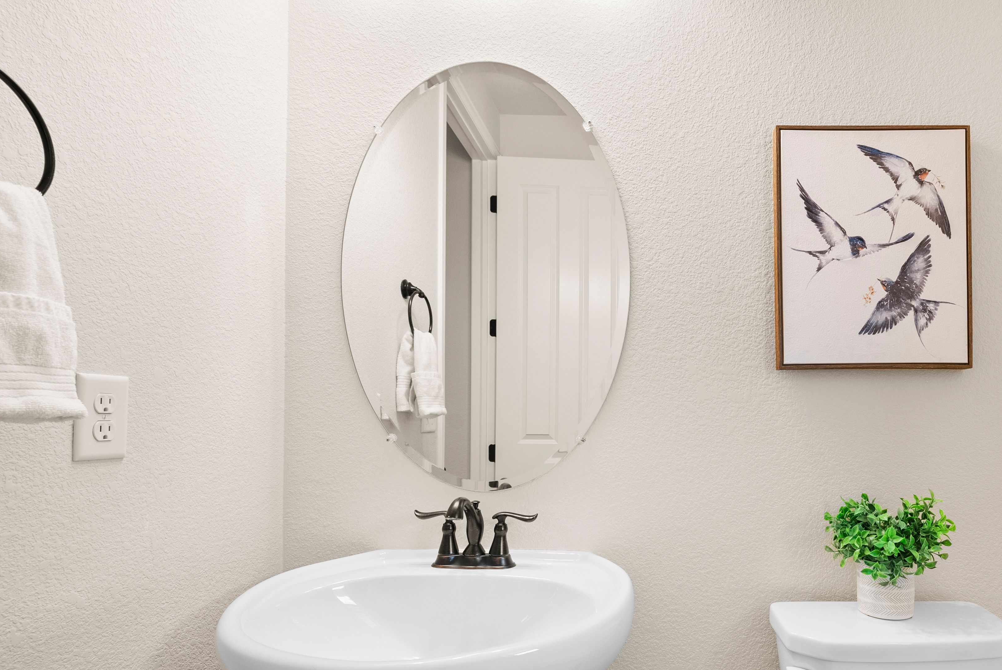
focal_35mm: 21
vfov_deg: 58.8
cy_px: 418
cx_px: 655
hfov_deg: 78.9
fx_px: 585
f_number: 8
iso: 640
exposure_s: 1/6
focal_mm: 16
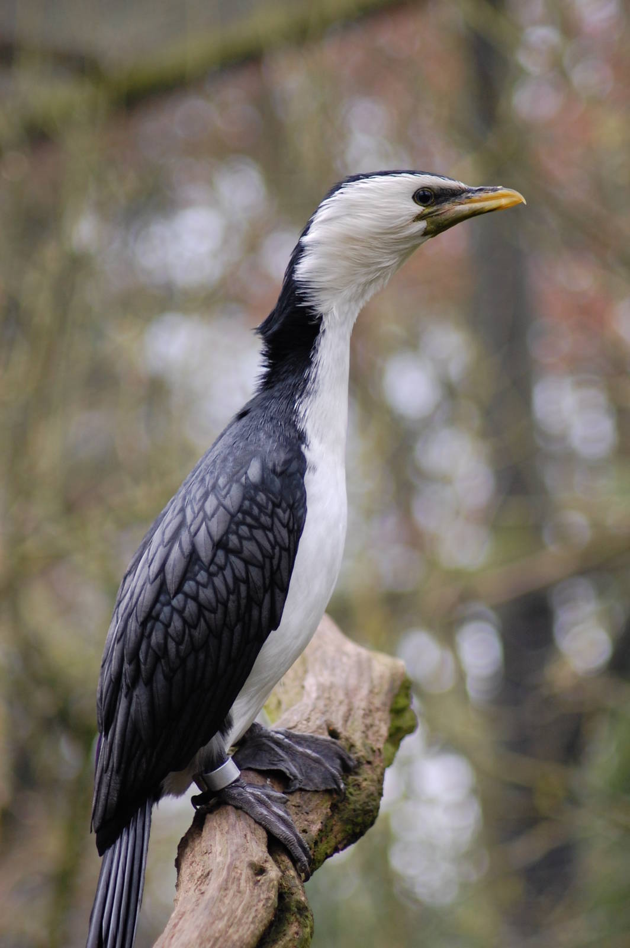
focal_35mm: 165
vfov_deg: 12.5
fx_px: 4338
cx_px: 315
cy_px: 474
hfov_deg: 8.3
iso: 400
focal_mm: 110
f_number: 4.2
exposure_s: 1/250
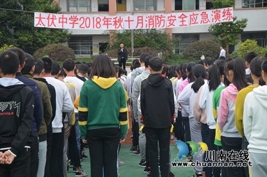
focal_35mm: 93
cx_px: 134
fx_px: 688
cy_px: 88
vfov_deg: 14.6
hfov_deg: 22.0
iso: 280
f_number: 8
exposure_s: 1/125
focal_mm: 62
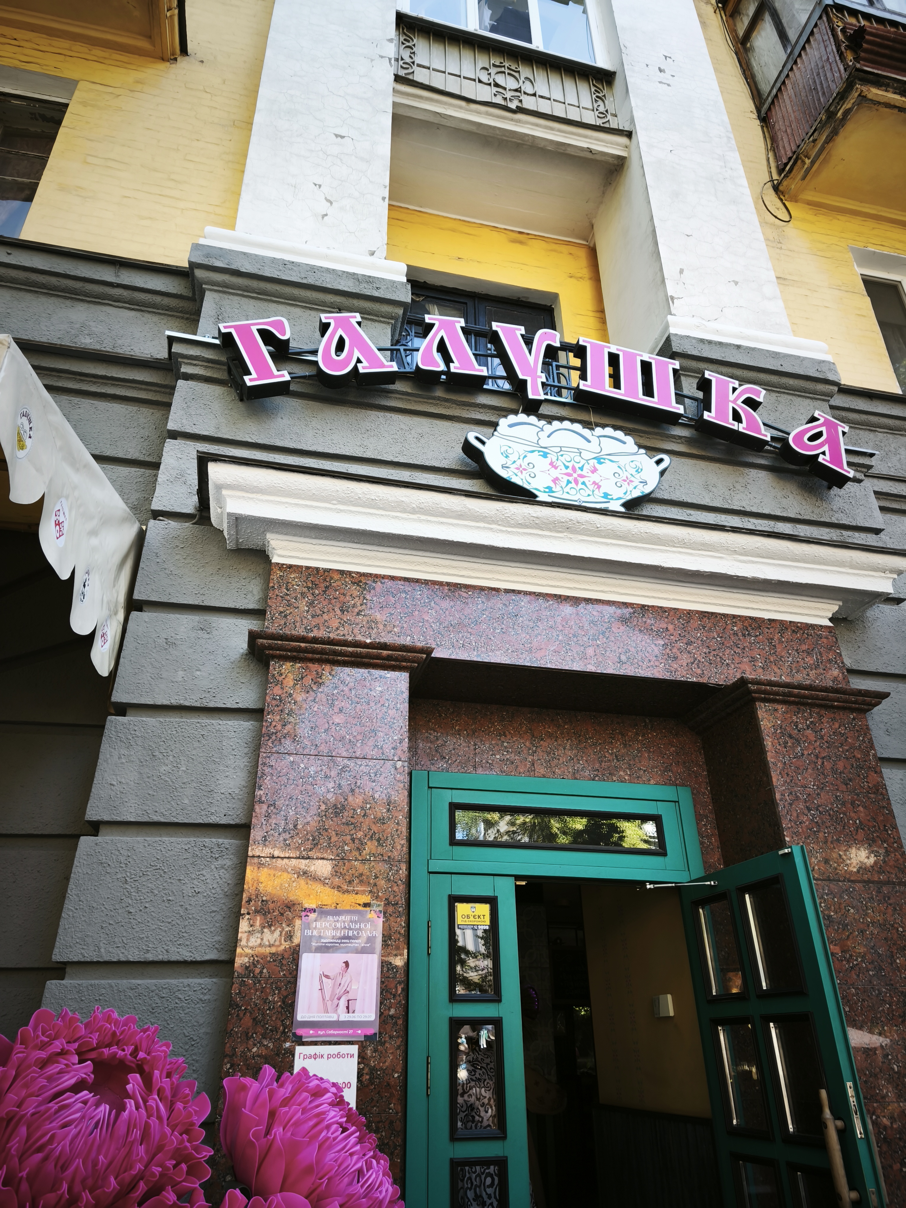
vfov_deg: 73.9
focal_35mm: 23
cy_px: 604
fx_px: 803
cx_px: 453
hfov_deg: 58.9
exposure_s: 1/112
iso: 80
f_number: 1.7
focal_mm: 5.35
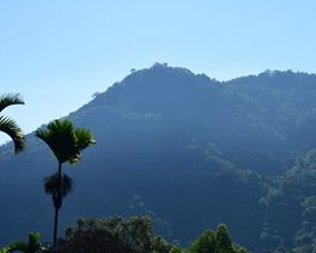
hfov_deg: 20.5
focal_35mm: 92
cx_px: 264
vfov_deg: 16.7
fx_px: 860
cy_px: 114
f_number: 5.6
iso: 100
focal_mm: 34
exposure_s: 1/1000
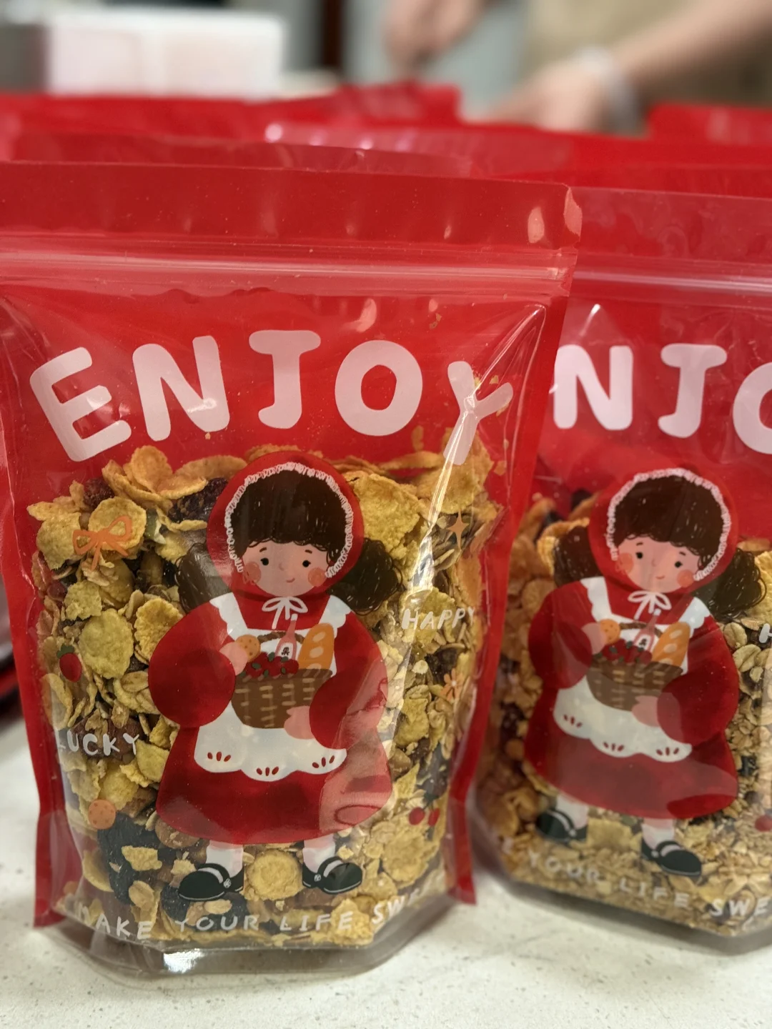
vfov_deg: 39.7
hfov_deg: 30.3
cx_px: 386
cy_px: 514
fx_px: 1427
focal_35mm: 48
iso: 250
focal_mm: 6.76
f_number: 1.78
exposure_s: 1/50
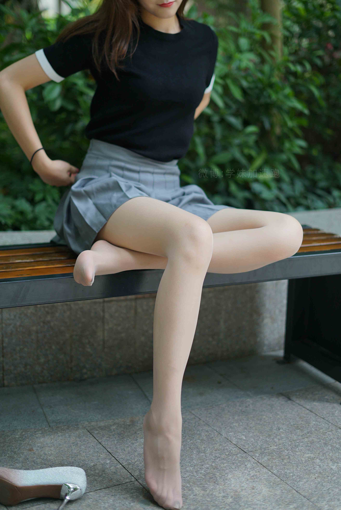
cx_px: 170
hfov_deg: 27.0
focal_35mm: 50
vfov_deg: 39.6
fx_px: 709
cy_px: 255
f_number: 1.8
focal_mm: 50
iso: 200
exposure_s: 1/640
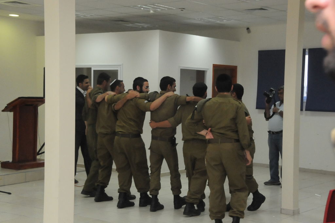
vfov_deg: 22.6
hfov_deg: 33.4
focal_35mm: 60
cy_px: 112
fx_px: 558
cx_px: 168
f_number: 9
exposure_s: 1/200
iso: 3200
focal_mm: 40
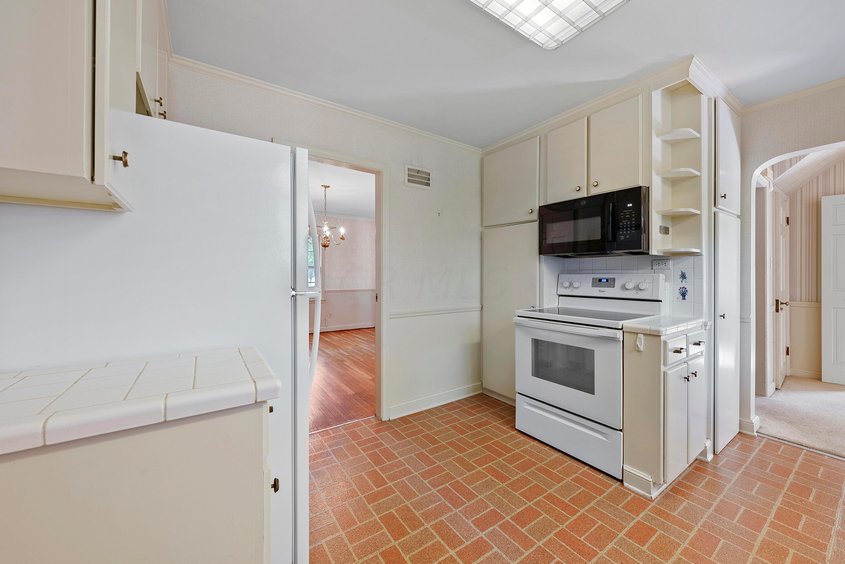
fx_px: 329
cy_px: 282
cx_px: 422
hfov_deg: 104.2
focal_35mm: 14
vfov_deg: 81.3
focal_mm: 14
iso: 640
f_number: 9
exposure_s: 1/2.5
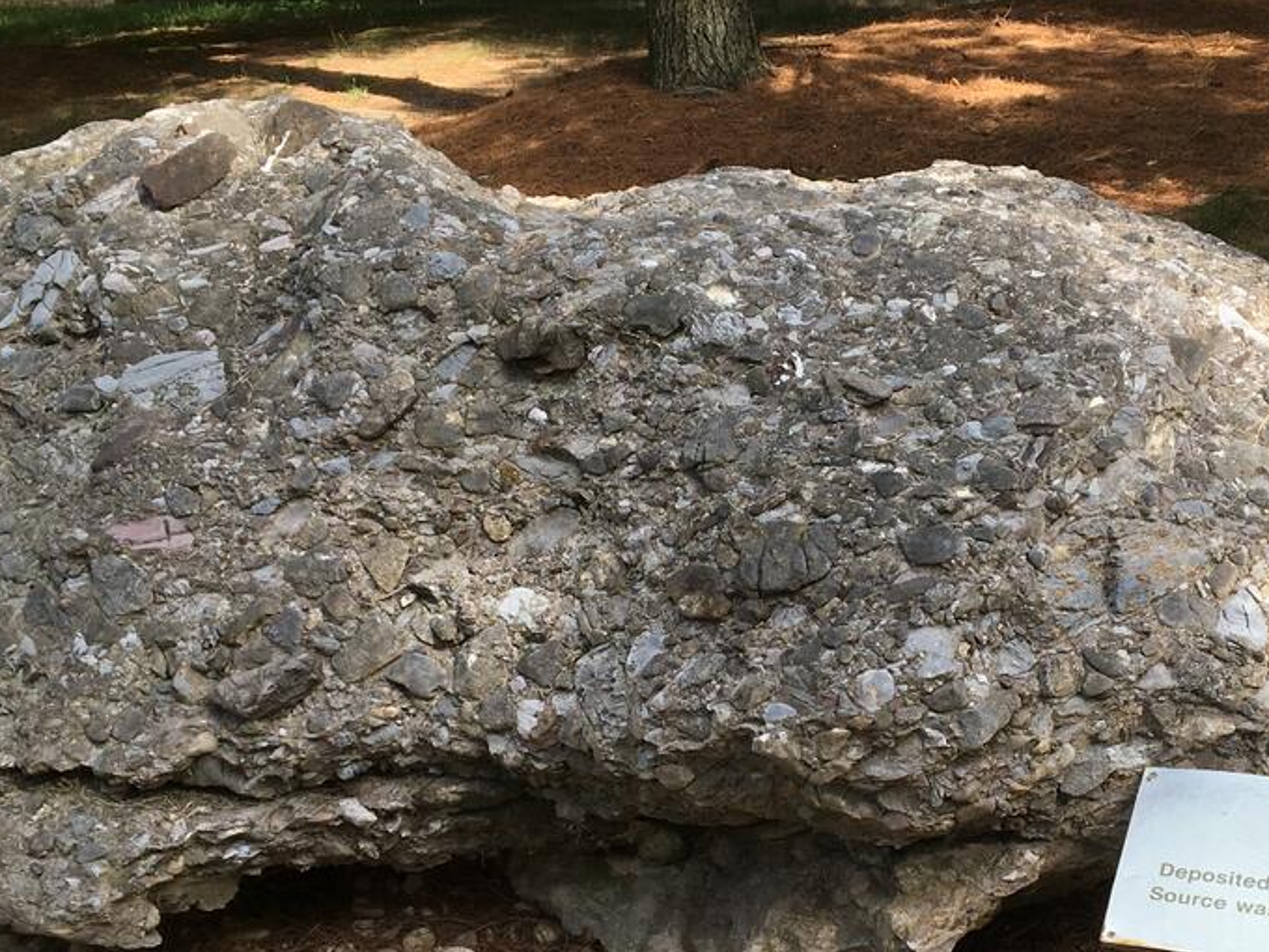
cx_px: 810
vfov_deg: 25.5
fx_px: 2090
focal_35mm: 57
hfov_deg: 33.6
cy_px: 665
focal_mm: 4.15
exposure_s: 1/291
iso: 25
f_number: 2.2
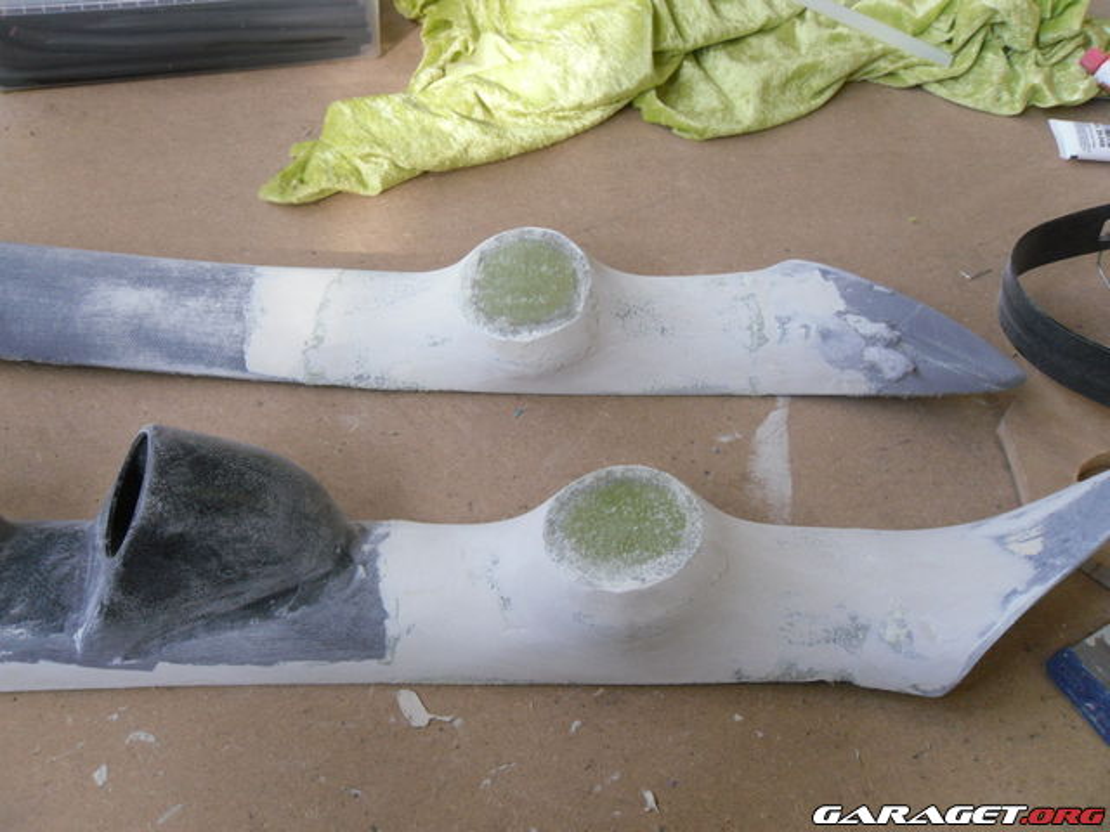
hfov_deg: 52.6
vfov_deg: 40.7
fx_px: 1122
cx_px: 555
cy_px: 416
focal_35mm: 35
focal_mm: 6.3
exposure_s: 1/45
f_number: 3.5
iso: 200
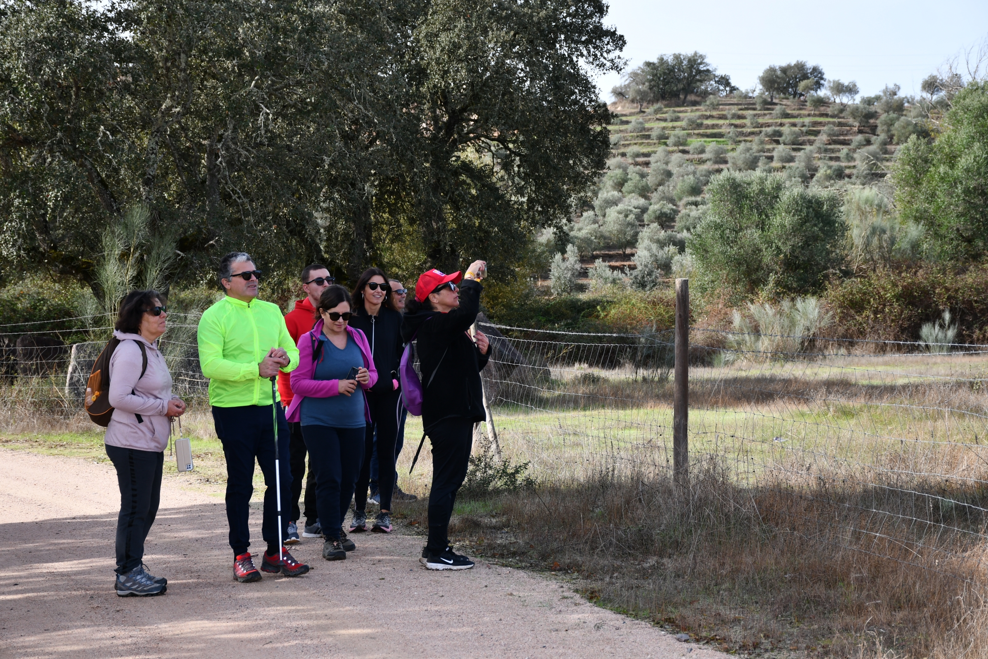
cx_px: 494
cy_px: 330
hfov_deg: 24.2
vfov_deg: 16.3
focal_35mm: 84
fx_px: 2305
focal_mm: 56
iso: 100
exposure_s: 1/250
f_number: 5.6
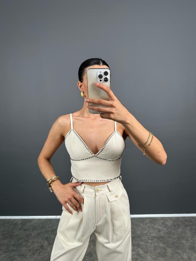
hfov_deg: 56.8
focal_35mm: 24
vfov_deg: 71.6
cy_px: 130
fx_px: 181
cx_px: 98
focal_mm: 6.86
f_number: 1.78
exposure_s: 1/121
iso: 64
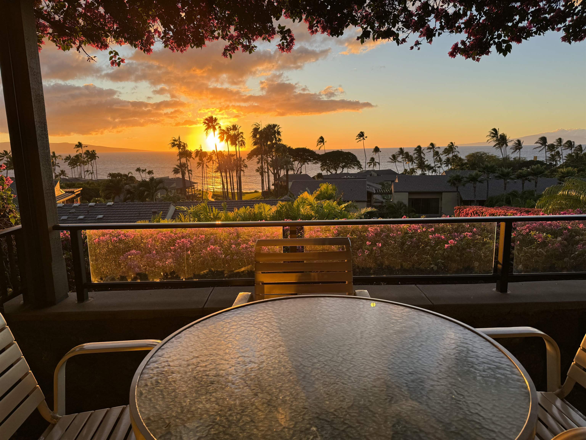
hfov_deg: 71.6
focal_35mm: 24
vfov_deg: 56.8
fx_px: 406
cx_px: 293
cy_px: 220
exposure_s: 1/1059
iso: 80
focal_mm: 6.86
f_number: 1.78
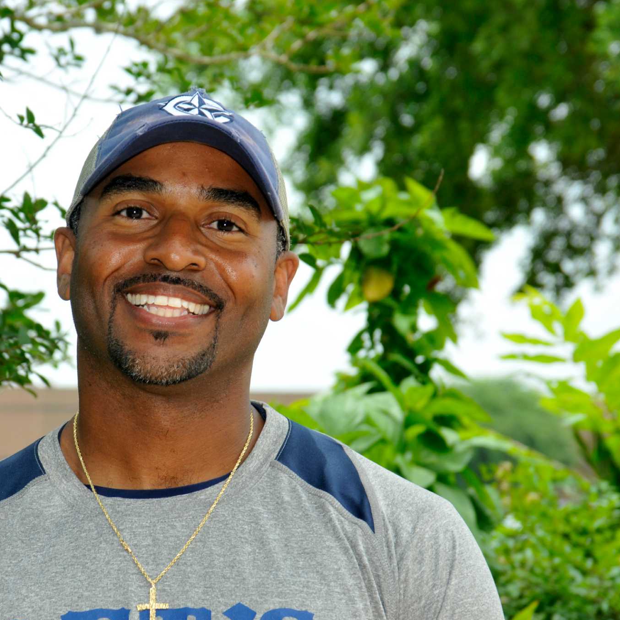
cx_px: 176
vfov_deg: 10.7
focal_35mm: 164
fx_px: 3316
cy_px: 310
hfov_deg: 10.7
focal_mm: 85
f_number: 8
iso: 200
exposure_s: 1/200
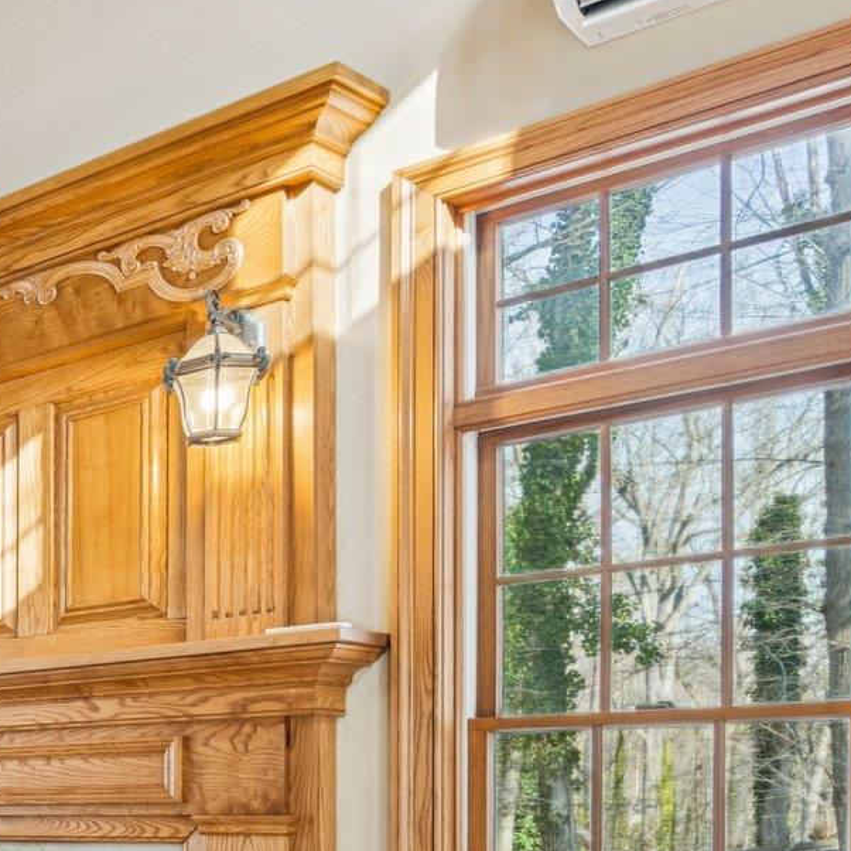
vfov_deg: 30.7
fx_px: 1446
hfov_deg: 23.4
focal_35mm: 52
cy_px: 825
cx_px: -541
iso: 400
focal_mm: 18
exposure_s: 1/20
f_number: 8
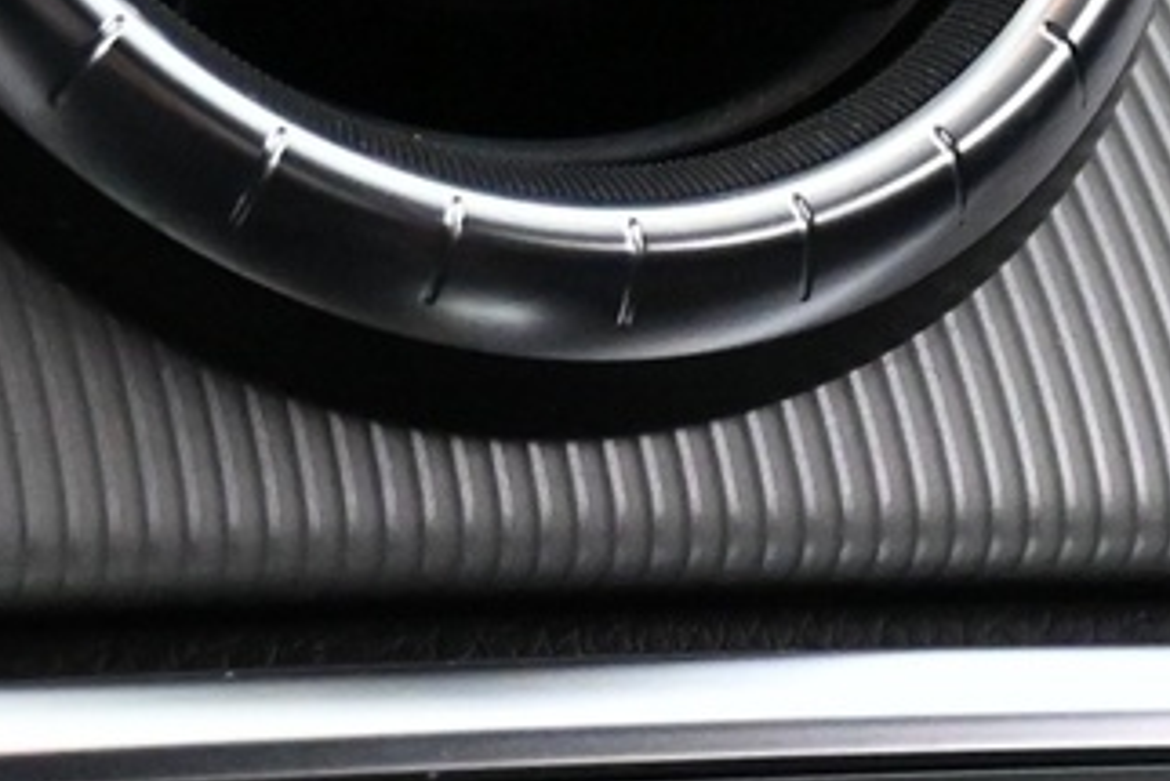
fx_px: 6373
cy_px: 1729
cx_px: 476
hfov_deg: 10.5
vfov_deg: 6.7
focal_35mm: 196
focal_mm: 26
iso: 5600
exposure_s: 1/40
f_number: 4.5
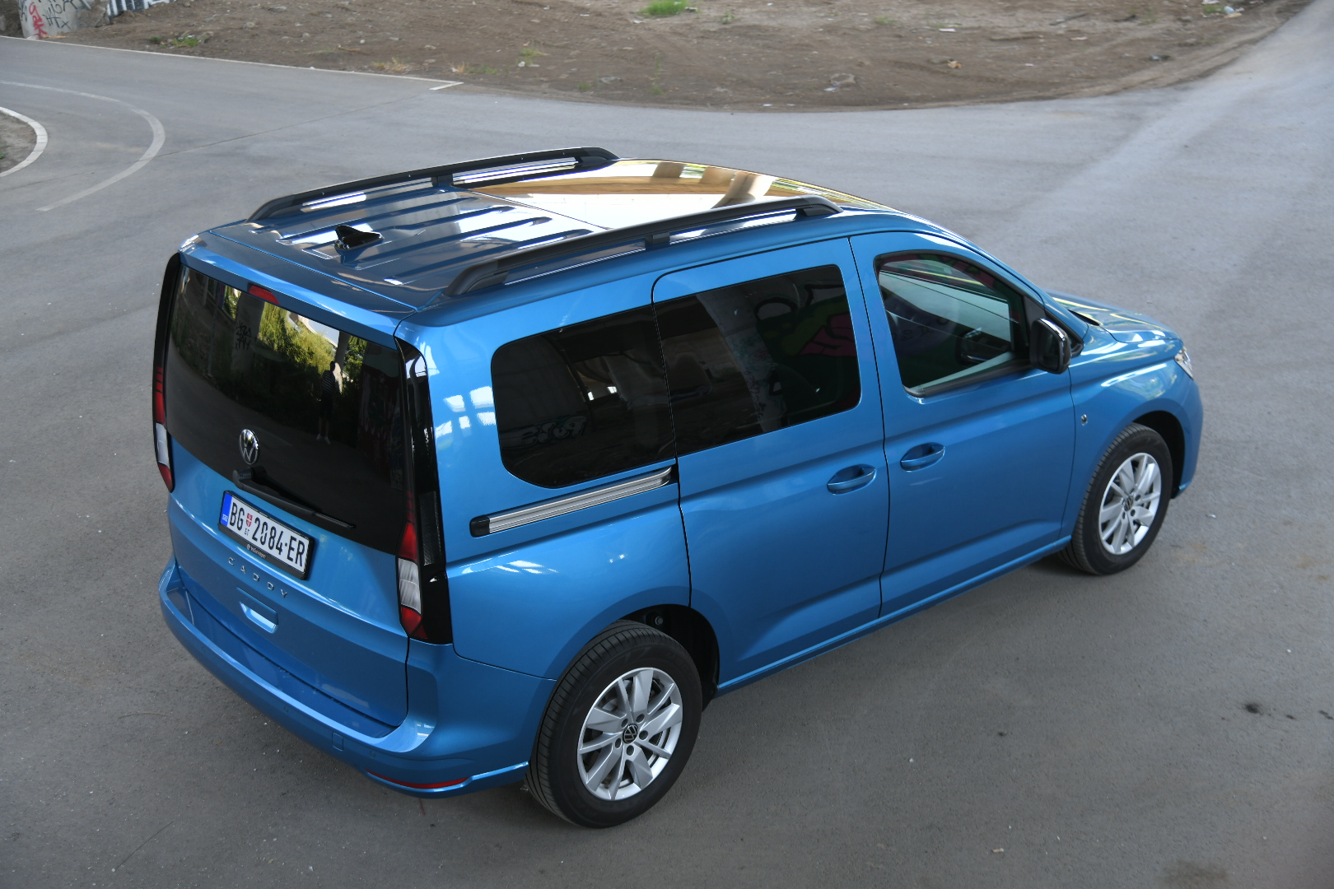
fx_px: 1704
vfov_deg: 29.2
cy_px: 444
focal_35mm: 46
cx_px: 667
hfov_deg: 42.7
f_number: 4
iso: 400
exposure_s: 1/200
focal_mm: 46
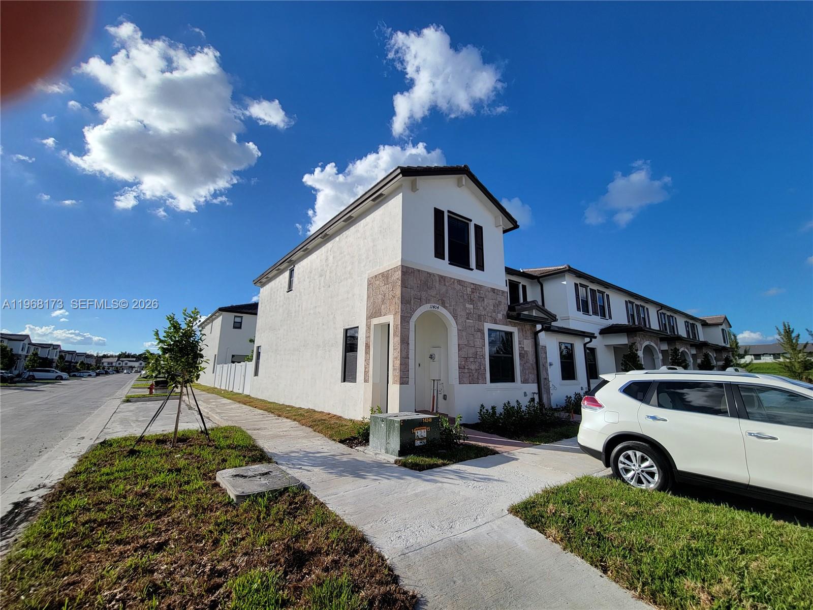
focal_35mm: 13
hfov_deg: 106.2
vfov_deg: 89.9
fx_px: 305
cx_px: 406
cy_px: 305
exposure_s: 1/2352
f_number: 2.2
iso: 50
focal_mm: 2.2
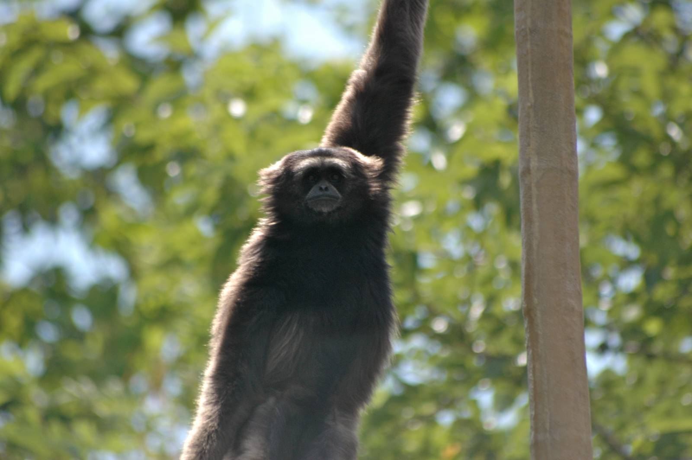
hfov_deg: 4.6
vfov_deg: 3.0
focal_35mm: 450
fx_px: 8643
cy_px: 230
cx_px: 346
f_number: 5.6
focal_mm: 300
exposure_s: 1/500
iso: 200
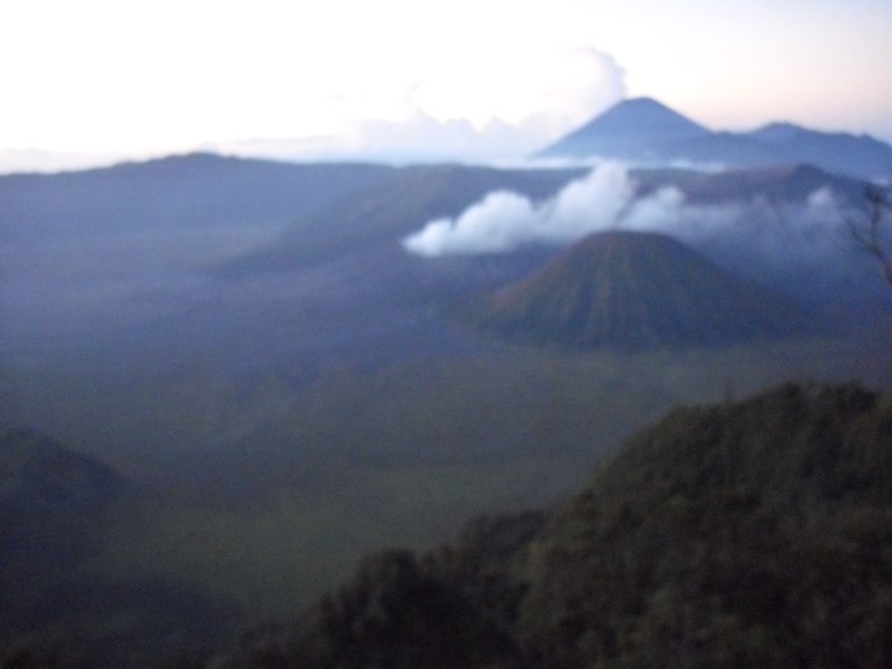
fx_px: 979
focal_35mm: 38
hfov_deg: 49.0
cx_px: 446
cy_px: 334
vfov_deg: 37.7
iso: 800
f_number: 2.8
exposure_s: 1/50
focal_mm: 6.2
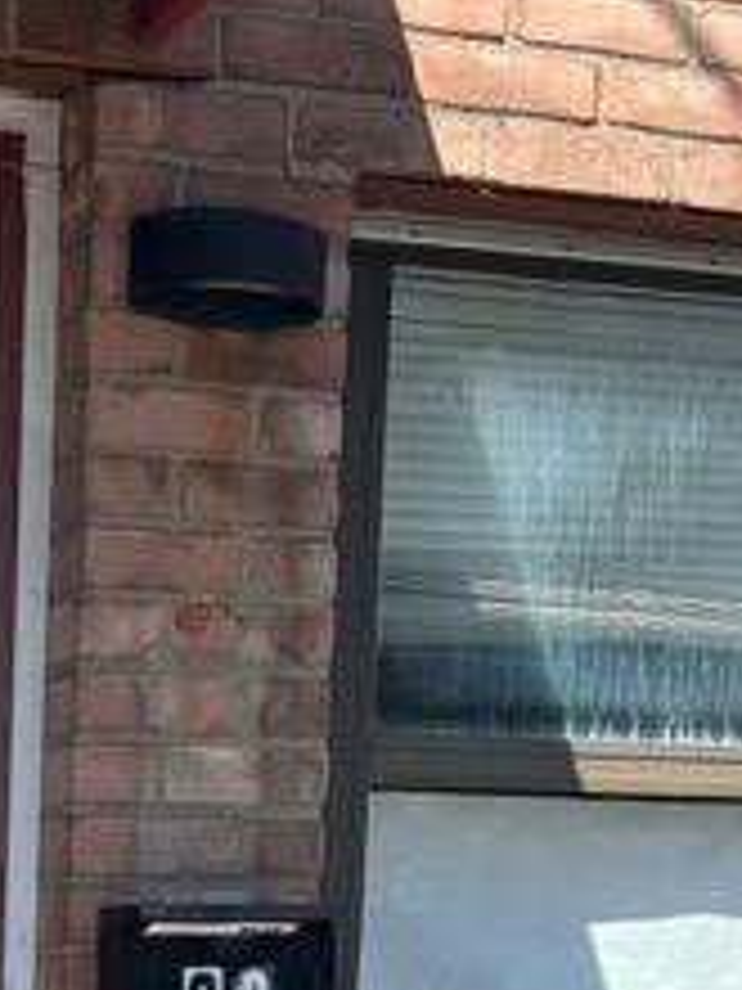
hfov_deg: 17.4
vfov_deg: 22.3
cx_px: -252
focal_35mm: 79
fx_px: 2258
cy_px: 1267
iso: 50
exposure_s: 1/2639
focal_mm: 5.96
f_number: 1.6
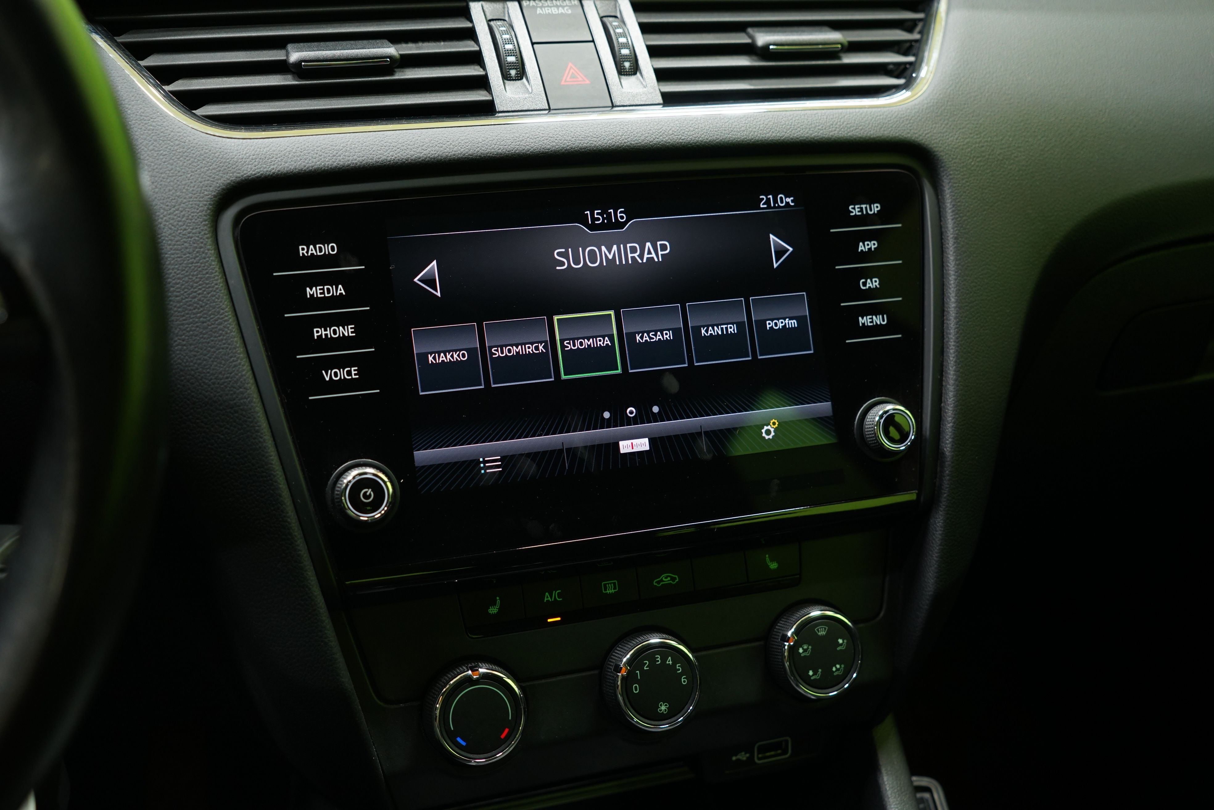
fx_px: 1383
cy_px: 405
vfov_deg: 32.6
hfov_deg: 47.4
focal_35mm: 41
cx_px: 607
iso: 800
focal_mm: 41
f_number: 4.5
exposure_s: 1/20
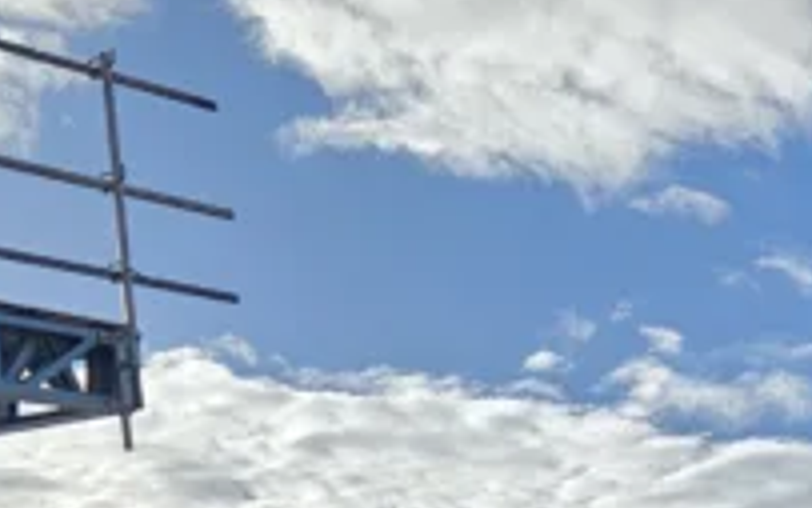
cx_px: 1160
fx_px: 2723
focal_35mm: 123
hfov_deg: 15.8
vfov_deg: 9.8
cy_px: 1072
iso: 25
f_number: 1.8
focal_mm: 5.4
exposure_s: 1/2607
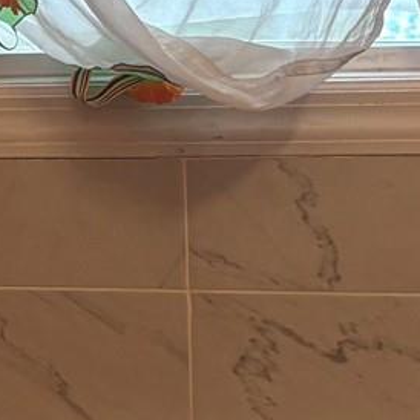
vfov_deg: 10.1
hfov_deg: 9.9
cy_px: 113
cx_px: -205
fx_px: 2361
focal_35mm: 172
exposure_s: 1/60
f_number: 1.6
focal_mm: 5.96
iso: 80
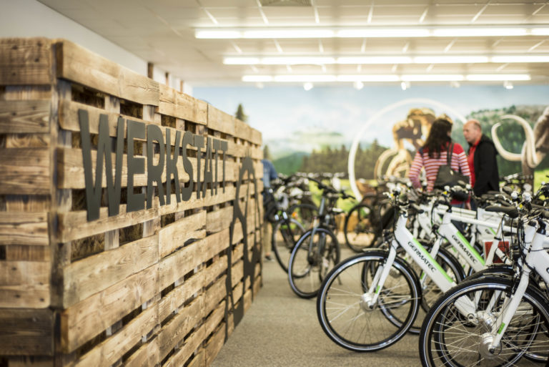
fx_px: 763
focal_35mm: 50
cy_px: 184
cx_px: 274
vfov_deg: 27.0
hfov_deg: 39.6
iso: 400
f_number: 1.8
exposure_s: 1/160
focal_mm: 50
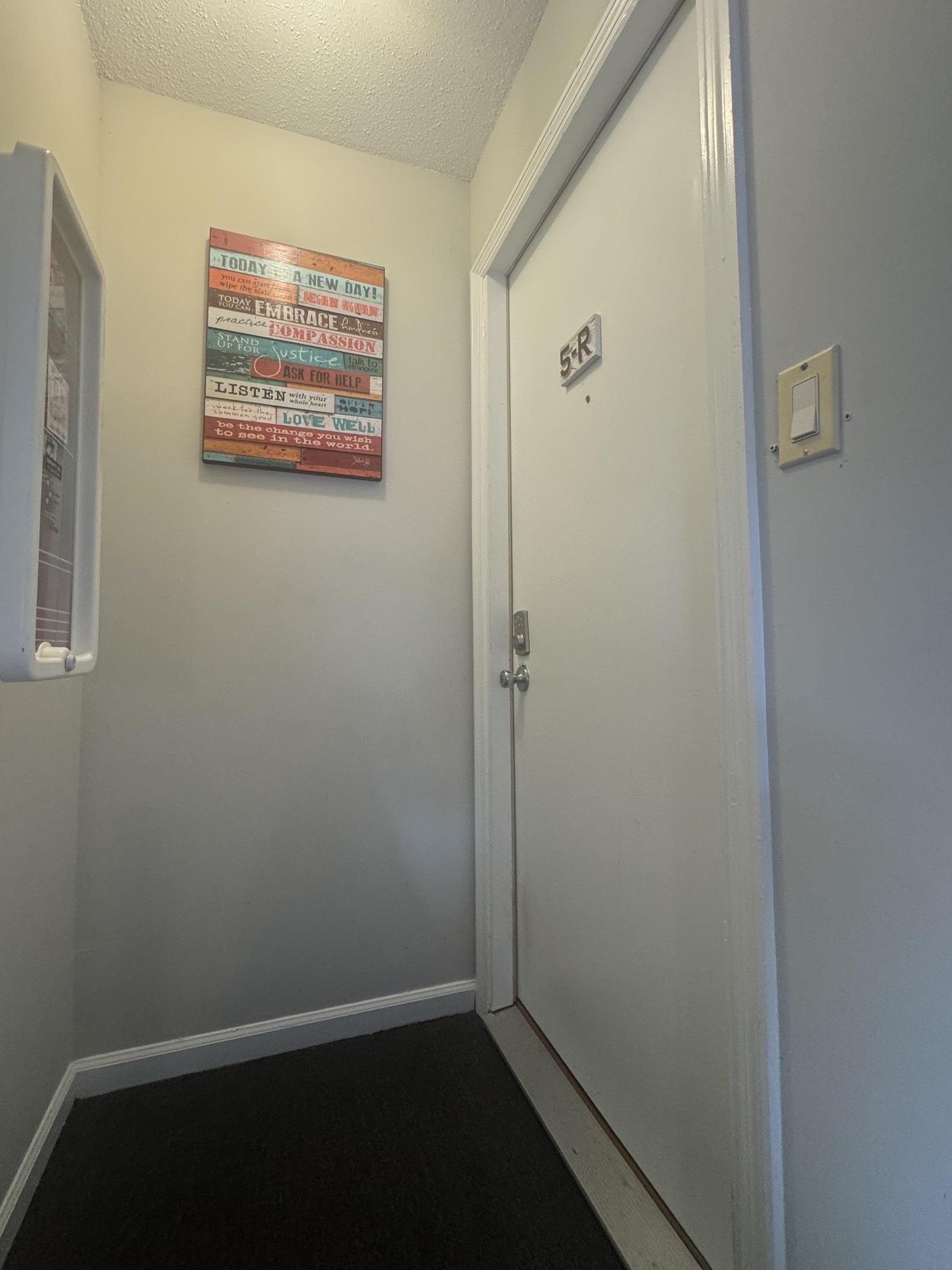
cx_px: 450
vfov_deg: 98.2
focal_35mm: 15
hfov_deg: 81.7
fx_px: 550
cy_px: 623
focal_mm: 2.22
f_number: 2.2
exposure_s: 1/60
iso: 200
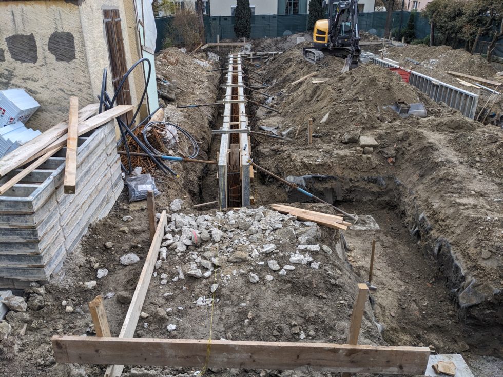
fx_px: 392
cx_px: 252
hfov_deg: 65.3
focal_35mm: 27
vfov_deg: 51.4
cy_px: 188
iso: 54
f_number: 1.73
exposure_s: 1/459
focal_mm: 4.38
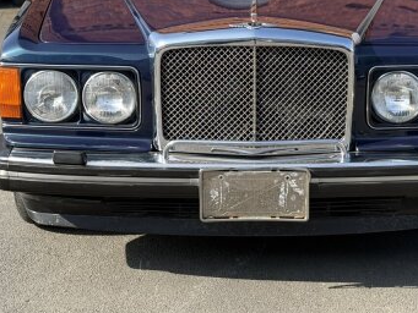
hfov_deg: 21.7
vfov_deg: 16.3
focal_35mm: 90
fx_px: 1087
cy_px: 53
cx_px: 267
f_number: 1.78
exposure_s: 1/1116
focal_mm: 6.76
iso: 64
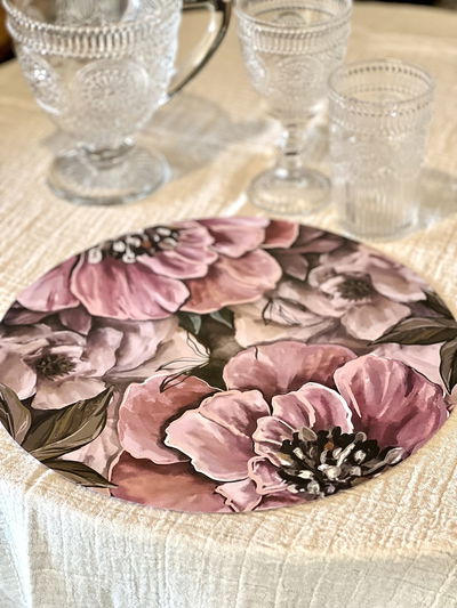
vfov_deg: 25.3
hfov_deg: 19.1
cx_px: 228
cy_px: 304
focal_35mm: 77
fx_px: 1355
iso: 250
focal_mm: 9
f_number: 2.8
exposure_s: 1/81
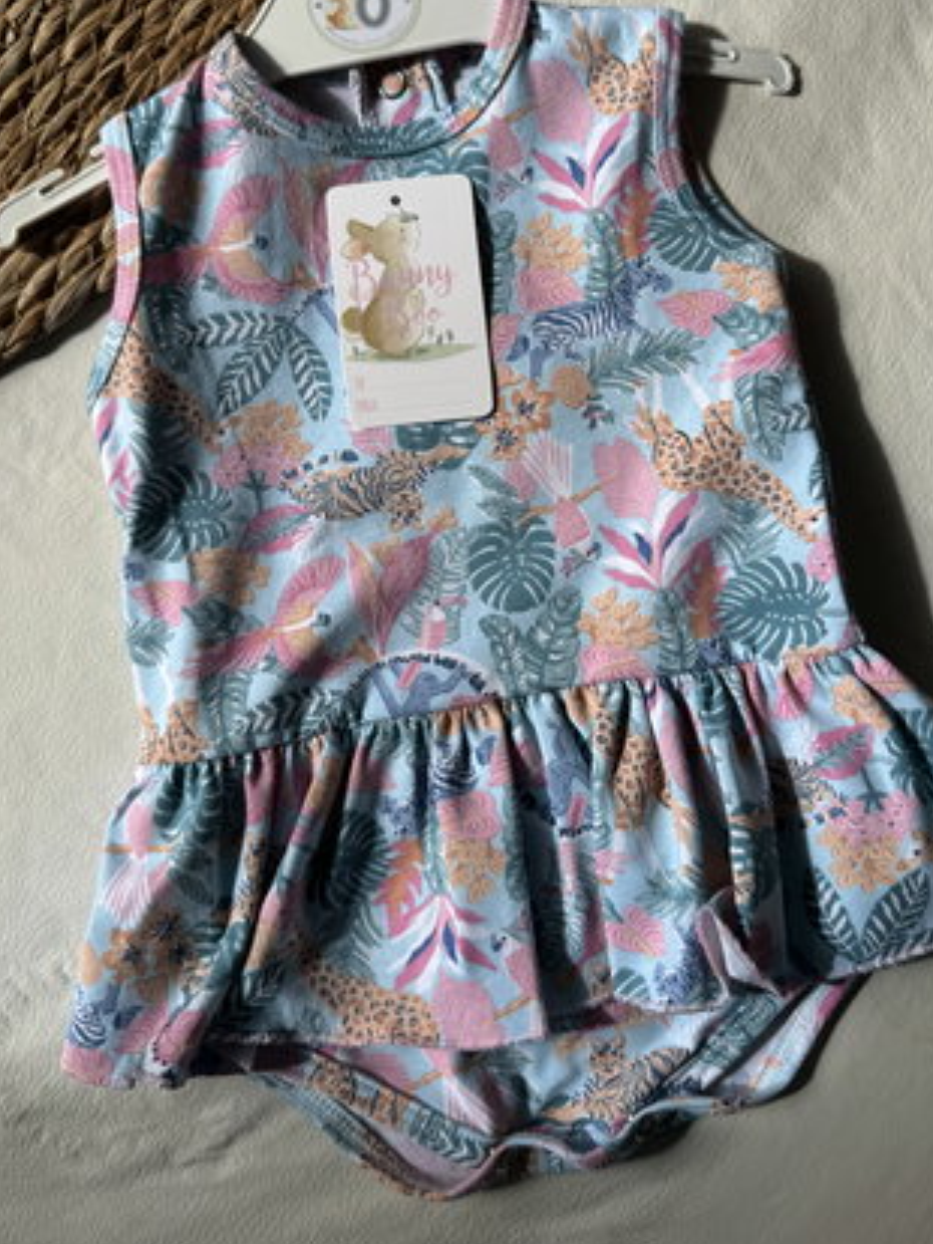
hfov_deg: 45.4
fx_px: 1113
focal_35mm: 31
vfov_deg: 57.9
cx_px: 494
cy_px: 502
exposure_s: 1/2506
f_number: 1.78
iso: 80
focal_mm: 6.76
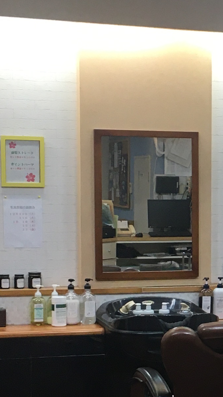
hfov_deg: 10.9
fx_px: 1114
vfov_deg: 20.1
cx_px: 346
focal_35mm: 106
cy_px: 285
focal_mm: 4.15
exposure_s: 1/30
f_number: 2.2
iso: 32
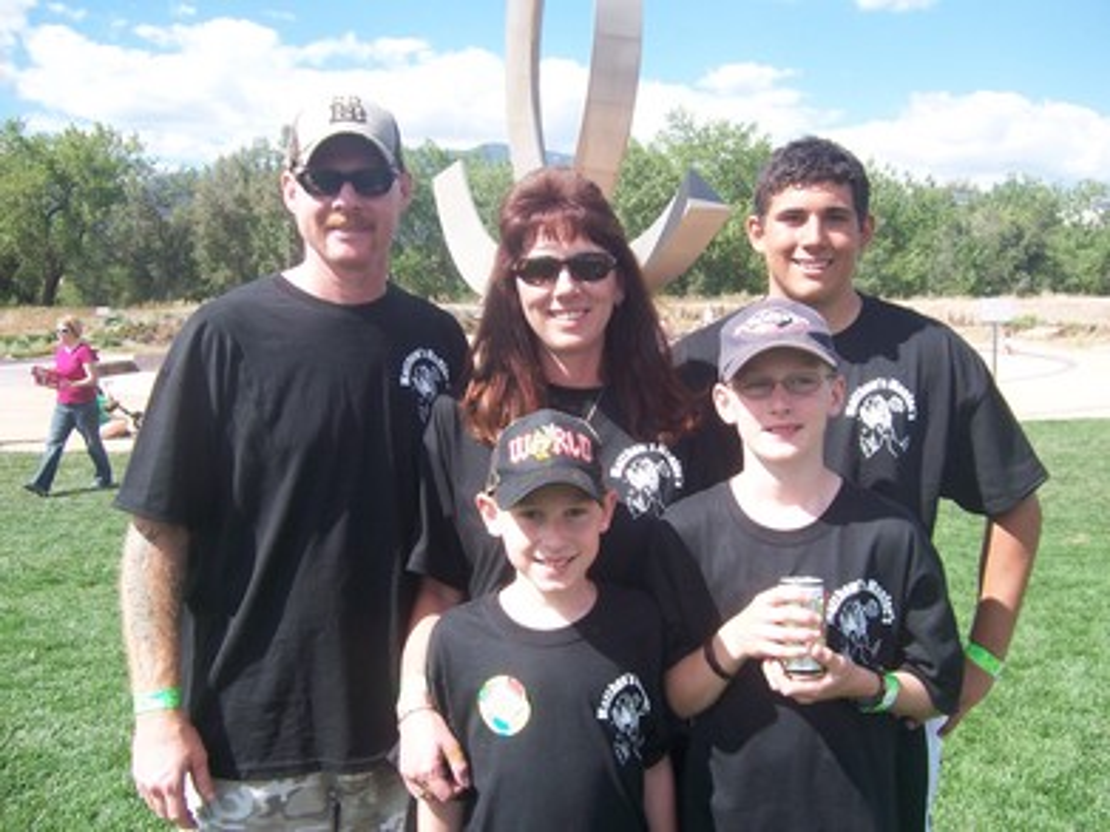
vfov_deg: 42.9
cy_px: 416
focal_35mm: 33
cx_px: 555
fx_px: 1058
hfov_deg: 55.4
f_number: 3.4
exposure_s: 1/350
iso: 80
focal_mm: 5.5
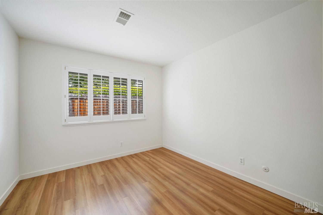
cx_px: 162
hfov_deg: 104.3
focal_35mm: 14
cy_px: 108
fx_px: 126
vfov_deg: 81.2
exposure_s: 5
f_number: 8
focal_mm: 14
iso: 100
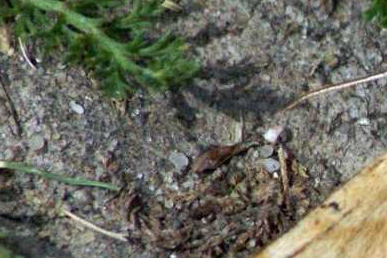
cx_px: 525
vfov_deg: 1.0
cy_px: 284
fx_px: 14984
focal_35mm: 1394
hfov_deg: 1.5
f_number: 9
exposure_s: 1/1250
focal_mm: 300
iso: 400
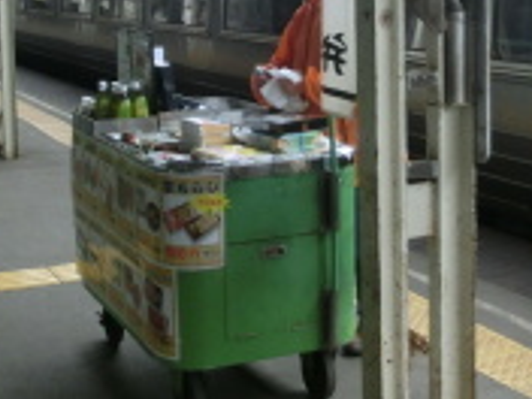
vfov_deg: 21.2
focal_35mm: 68
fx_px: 1045
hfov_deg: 28.5
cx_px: 227
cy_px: 53
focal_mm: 4.24
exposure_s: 1/125
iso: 100
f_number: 3
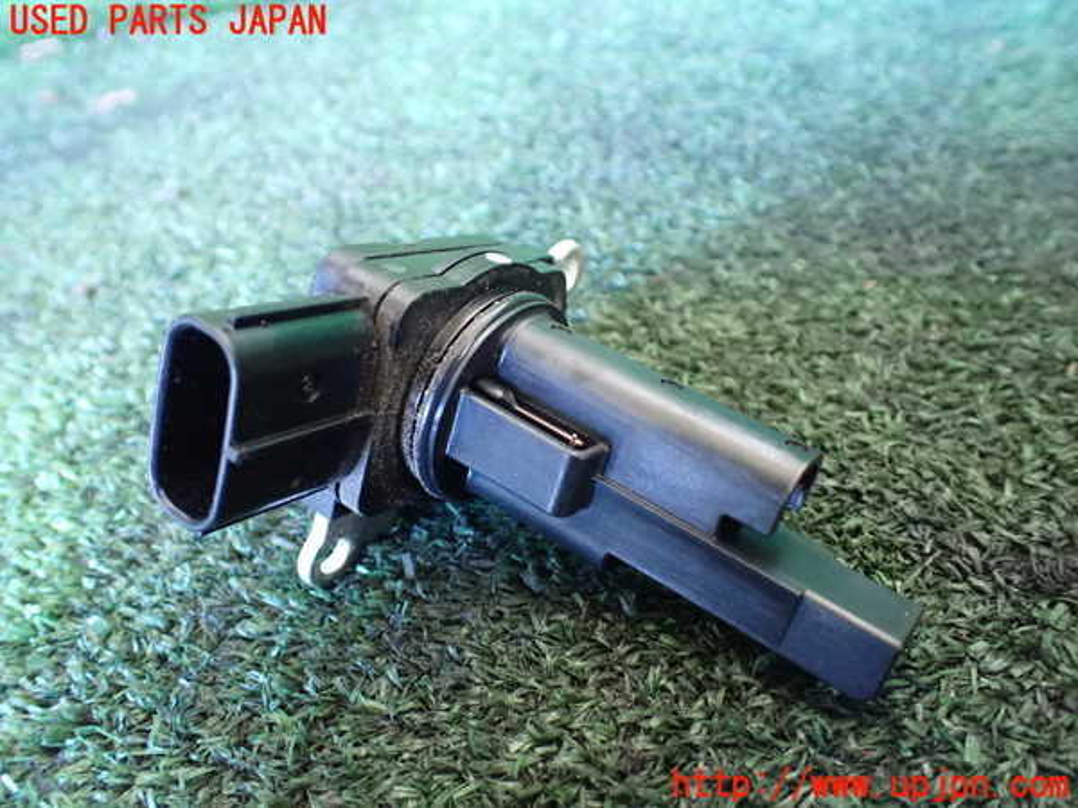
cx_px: 539
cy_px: 404
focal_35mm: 30
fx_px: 934
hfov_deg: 60.0
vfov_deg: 46.8
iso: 1600
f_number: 2.3
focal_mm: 5.4
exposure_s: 1/30
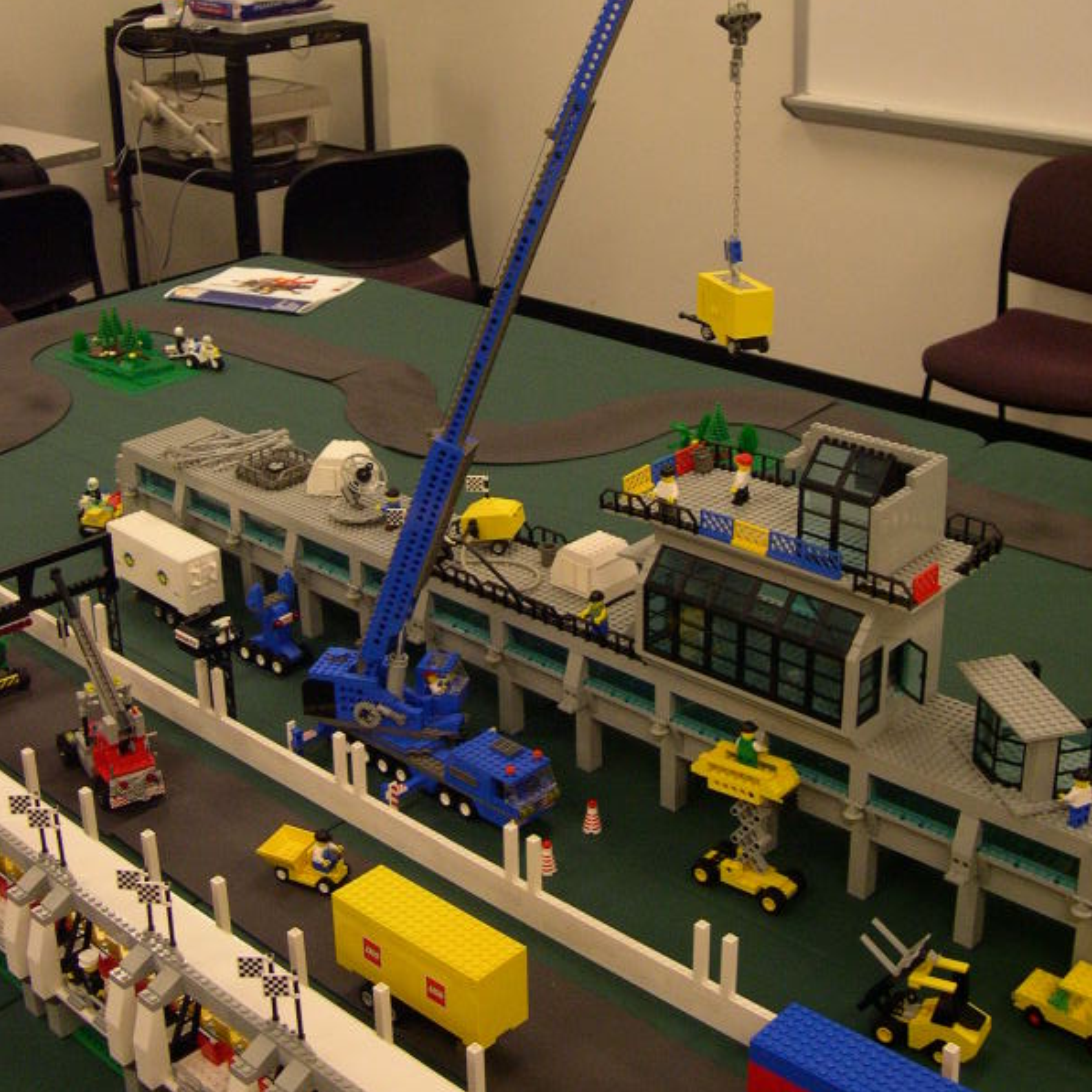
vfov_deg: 37.3
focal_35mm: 45
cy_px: 404
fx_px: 1606
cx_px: 545
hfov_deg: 37.6
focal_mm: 8
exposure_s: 1/63.7
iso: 400
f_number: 2.8
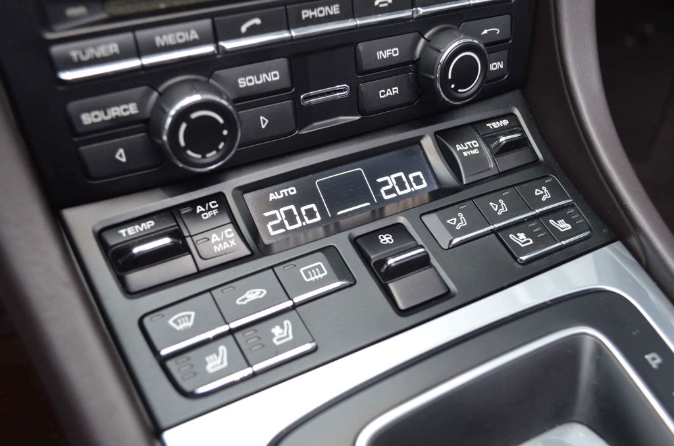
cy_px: 223
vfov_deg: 39.8
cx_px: 337
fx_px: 616
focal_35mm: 33
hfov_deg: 57.3
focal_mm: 22
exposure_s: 1/30
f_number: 4
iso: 1600
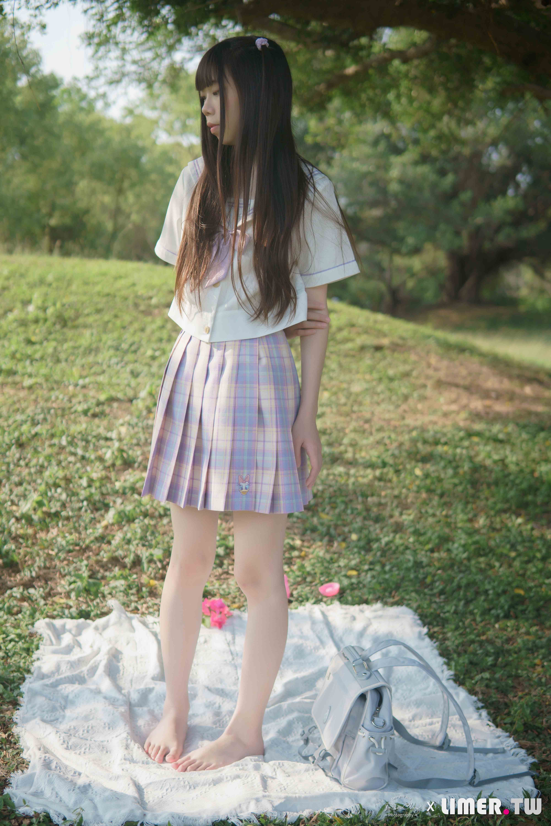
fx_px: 1033
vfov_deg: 43.6
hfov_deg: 29.9
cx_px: 276
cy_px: 413
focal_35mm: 45
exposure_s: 1/1250
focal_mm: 30
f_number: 2
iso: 100
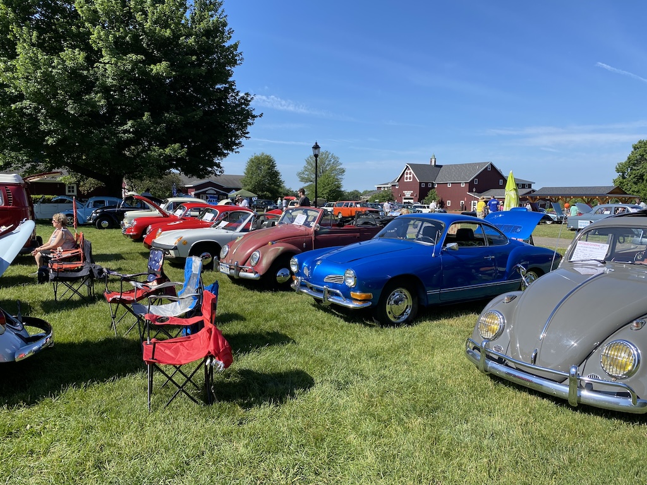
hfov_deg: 67.3
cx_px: 324
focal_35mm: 26
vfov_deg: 53.1
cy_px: 242
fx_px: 486
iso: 32
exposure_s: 1/2105
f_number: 1.8
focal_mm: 4.25
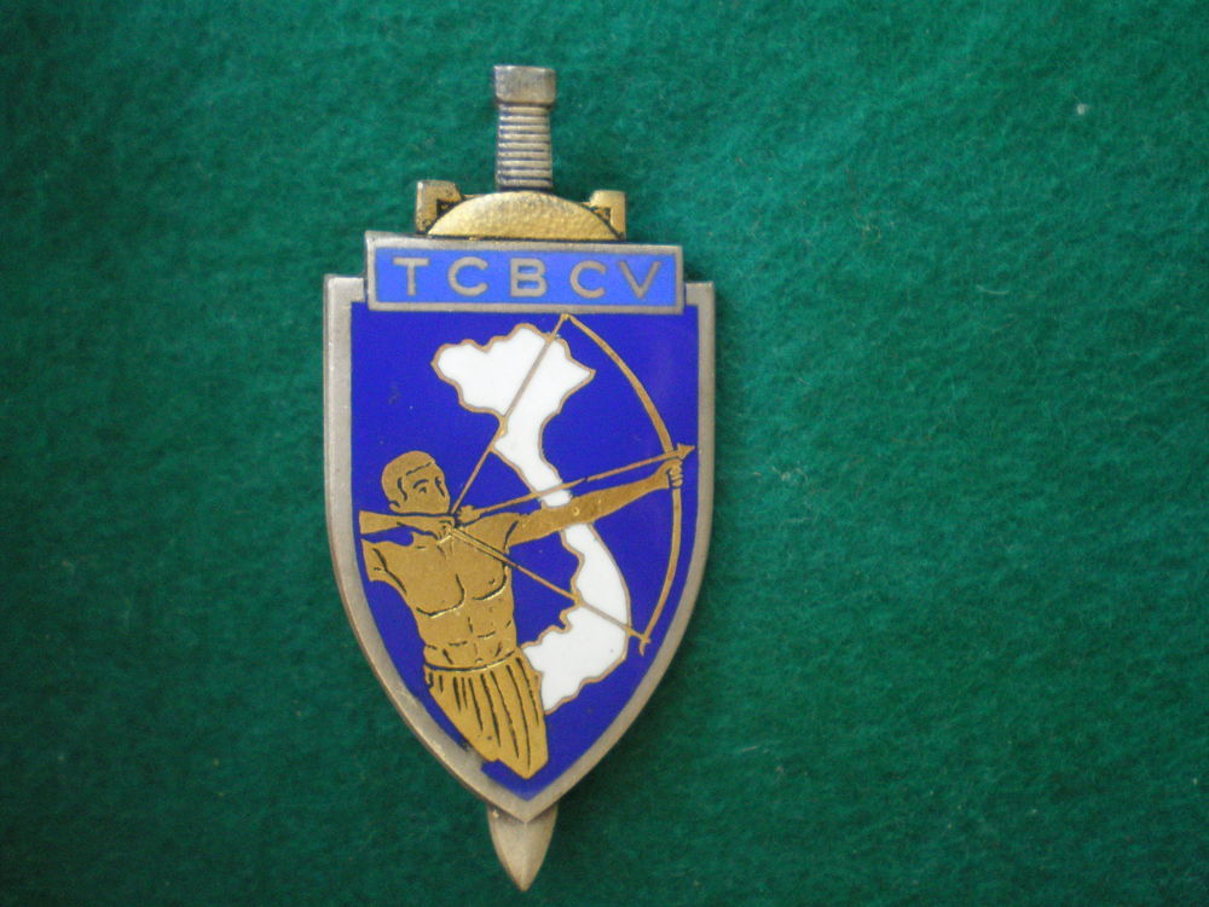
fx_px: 1327
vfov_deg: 37.7
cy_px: 454
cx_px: 604
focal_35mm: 38
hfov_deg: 49.0
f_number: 3.1
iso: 400
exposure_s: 1/13
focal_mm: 6.3
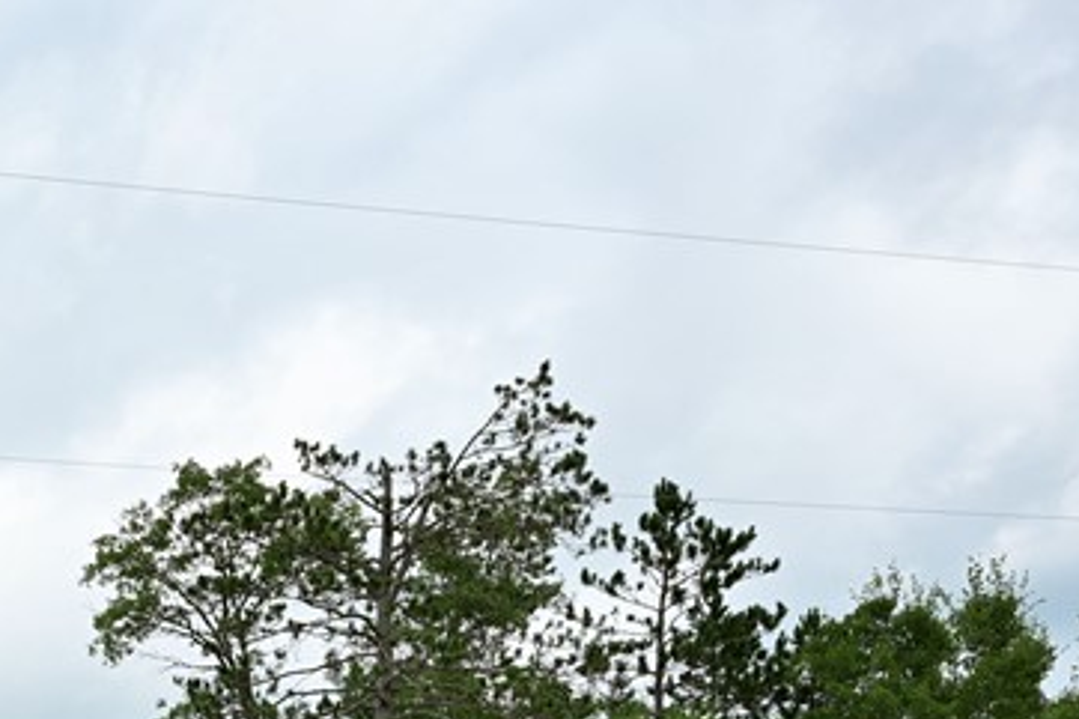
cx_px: -489
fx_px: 1663
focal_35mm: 56
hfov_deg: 26.9
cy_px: 1029
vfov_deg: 21.2
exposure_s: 1/1000
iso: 250
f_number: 5.6
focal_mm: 18.5
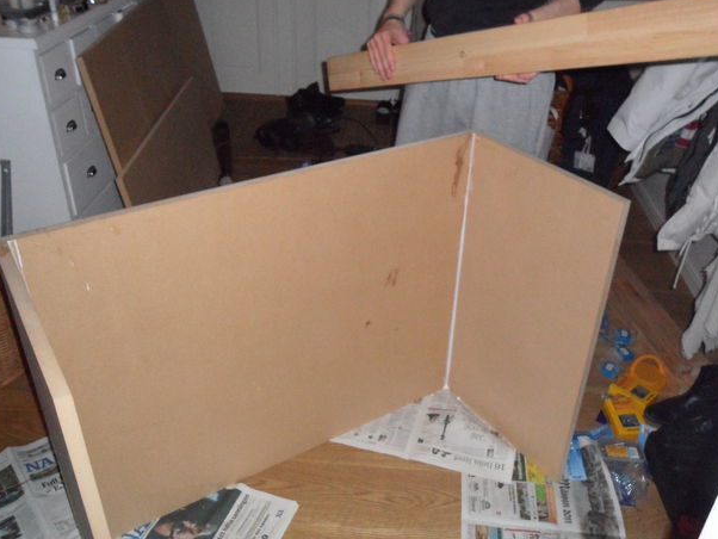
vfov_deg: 41.8
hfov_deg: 53.9
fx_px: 706
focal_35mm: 34
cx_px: 370
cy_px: 272
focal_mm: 5.7
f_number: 9.4
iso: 640
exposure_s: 1/45
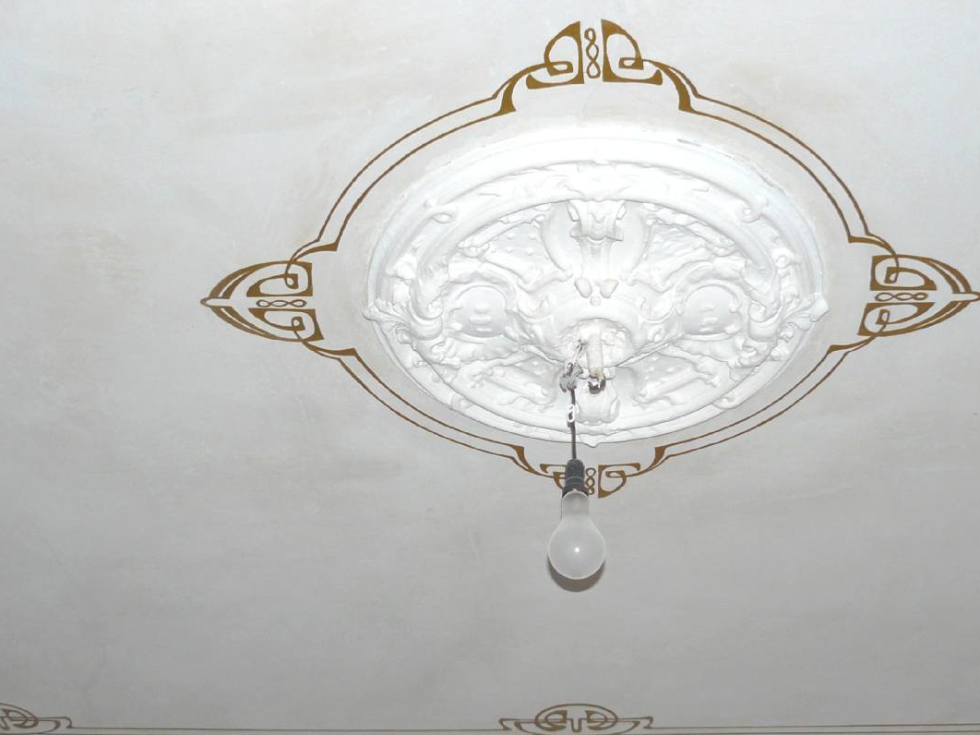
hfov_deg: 39.6
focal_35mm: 48
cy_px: 421
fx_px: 1359
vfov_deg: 30.2
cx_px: 562
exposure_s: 1/30
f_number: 2.8
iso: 100
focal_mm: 6
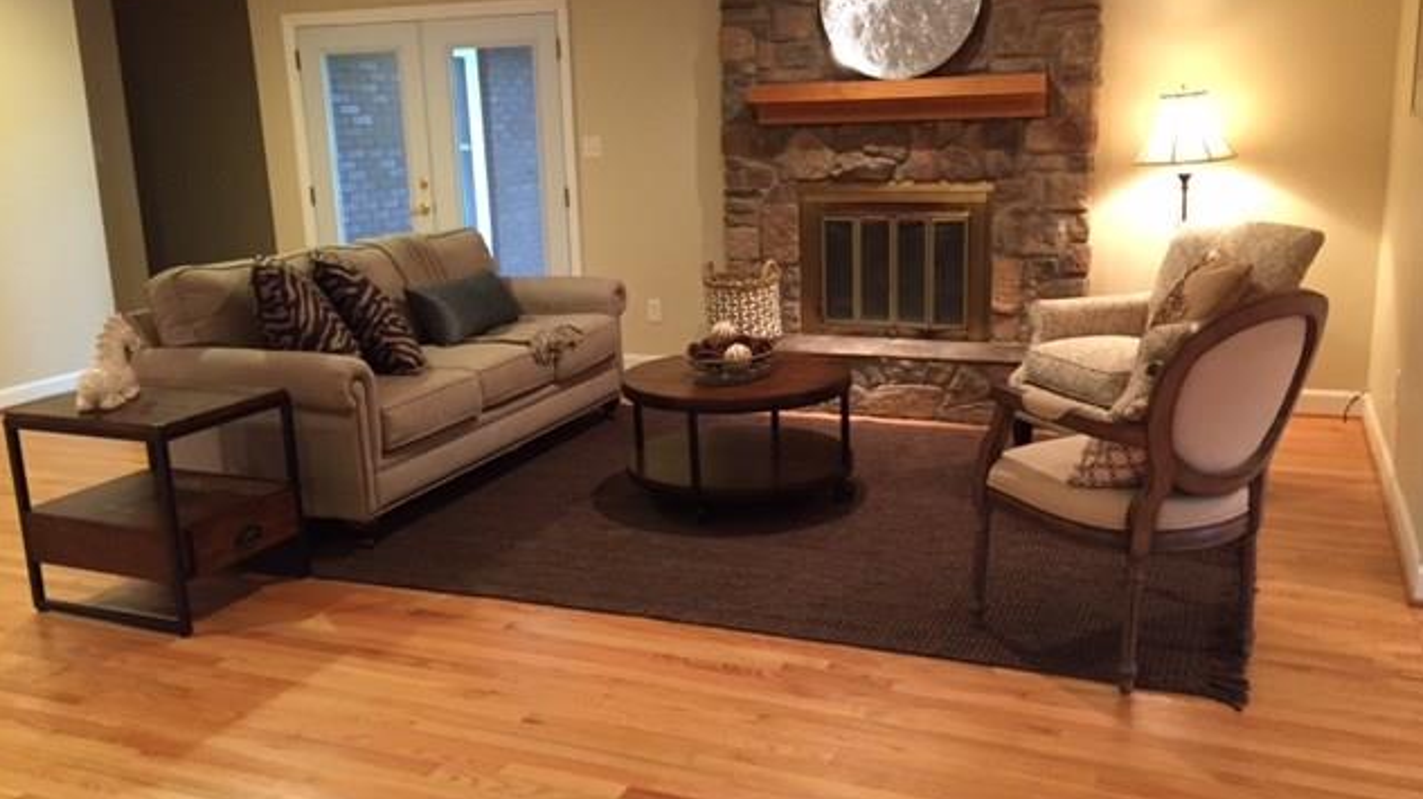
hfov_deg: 61.0
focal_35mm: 32
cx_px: 716
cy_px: 405
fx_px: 1207
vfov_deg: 36.6
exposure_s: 1/24
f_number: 2.2
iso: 250
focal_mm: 4.15
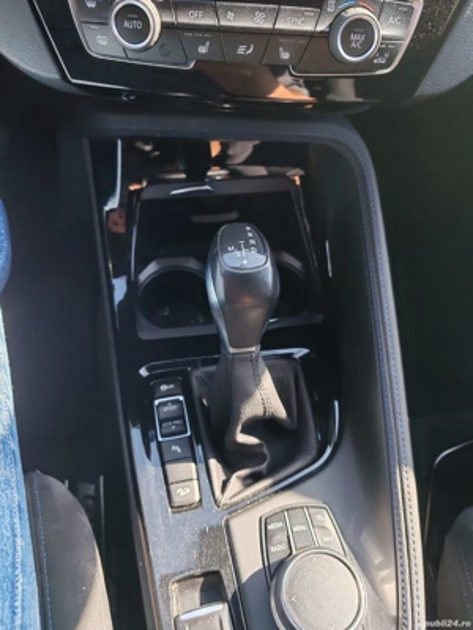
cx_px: 236
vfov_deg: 65.3
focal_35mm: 27
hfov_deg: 51.4
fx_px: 492
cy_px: 315
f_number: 1.9
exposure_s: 1/100
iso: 100
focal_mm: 6.12
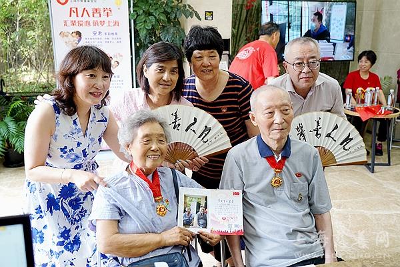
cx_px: 200
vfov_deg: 37.9
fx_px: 389
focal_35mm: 35
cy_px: 134
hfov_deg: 54.4
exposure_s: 1/40
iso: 320
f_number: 4
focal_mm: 35
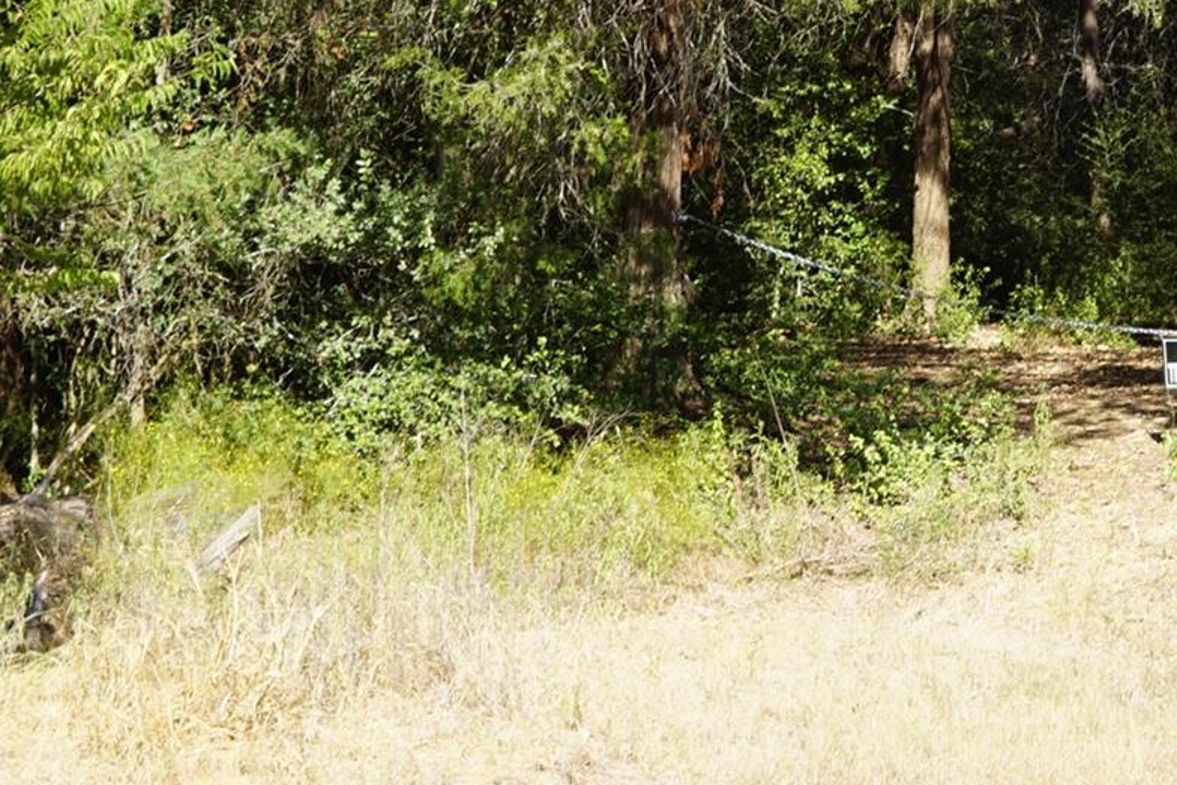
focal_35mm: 196
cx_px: 1096
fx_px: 6409
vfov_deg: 7.0
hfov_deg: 10.4
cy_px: -52
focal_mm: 50
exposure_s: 1/100
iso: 100
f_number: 8
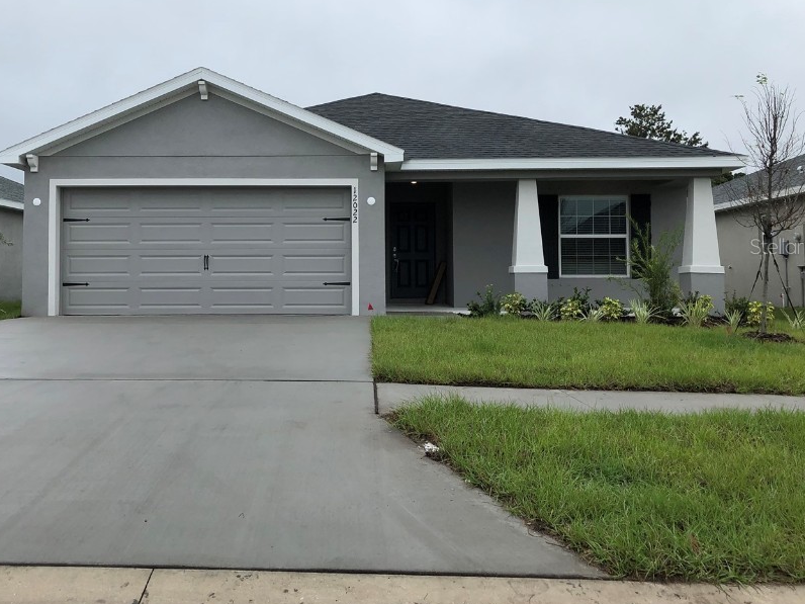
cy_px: 246
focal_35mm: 36
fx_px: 837
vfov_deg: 39.5
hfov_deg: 51.1
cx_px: 328
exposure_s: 1/1130
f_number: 1.8
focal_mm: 3.99
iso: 20
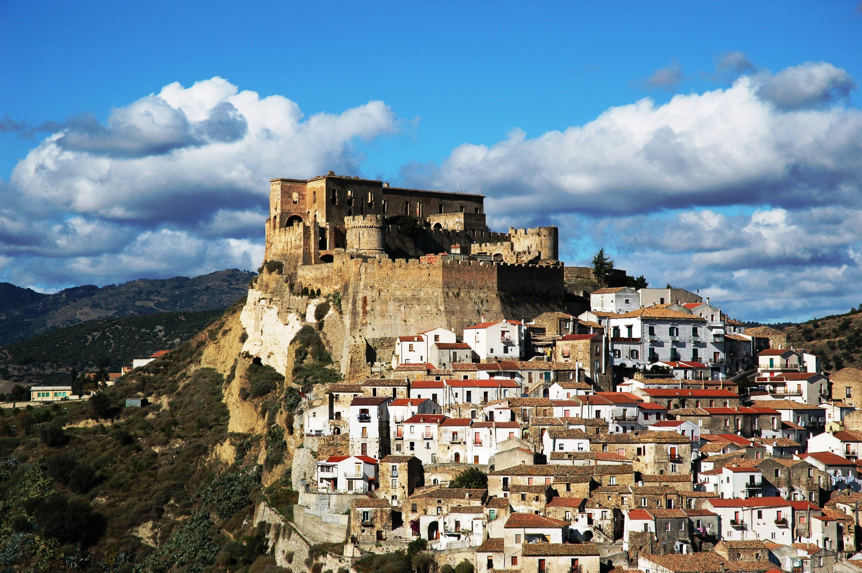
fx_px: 2512
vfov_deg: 13.0
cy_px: 286
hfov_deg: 19.5
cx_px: 431
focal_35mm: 105
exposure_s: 1/800
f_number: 8
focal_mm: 70
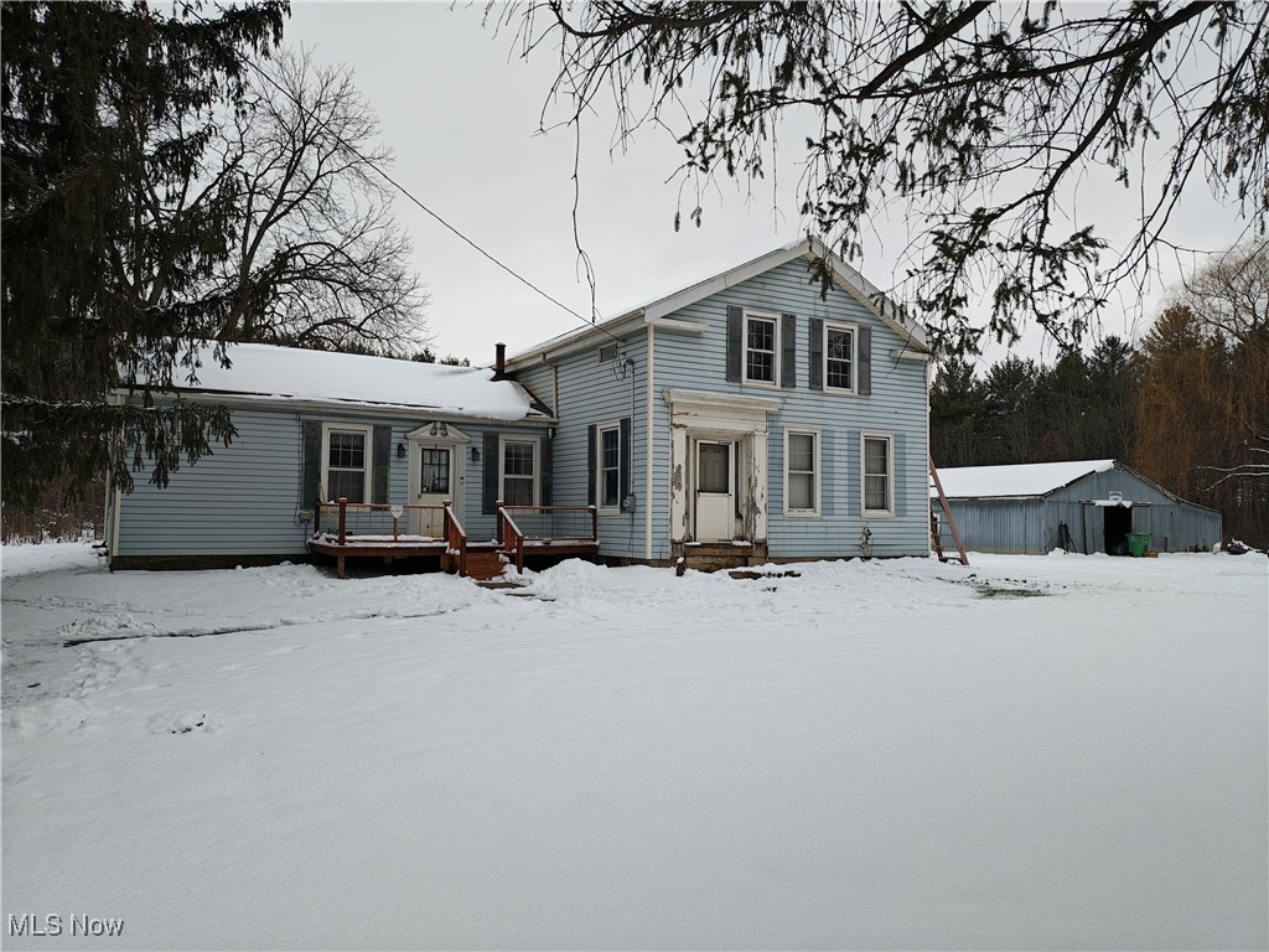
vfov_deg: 54.9
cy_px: 476
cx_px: 634
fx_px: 916
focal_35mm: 25
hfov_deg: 69.4
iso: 113
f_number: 1.7
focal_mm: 4.68
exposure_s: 1/200
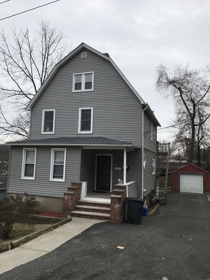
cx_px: 105
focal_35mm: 28
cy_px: 140
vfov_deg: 63.4
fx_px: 226
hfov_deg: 49.7
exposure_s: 1/742
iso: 20
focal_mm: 3.99
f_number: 1.8
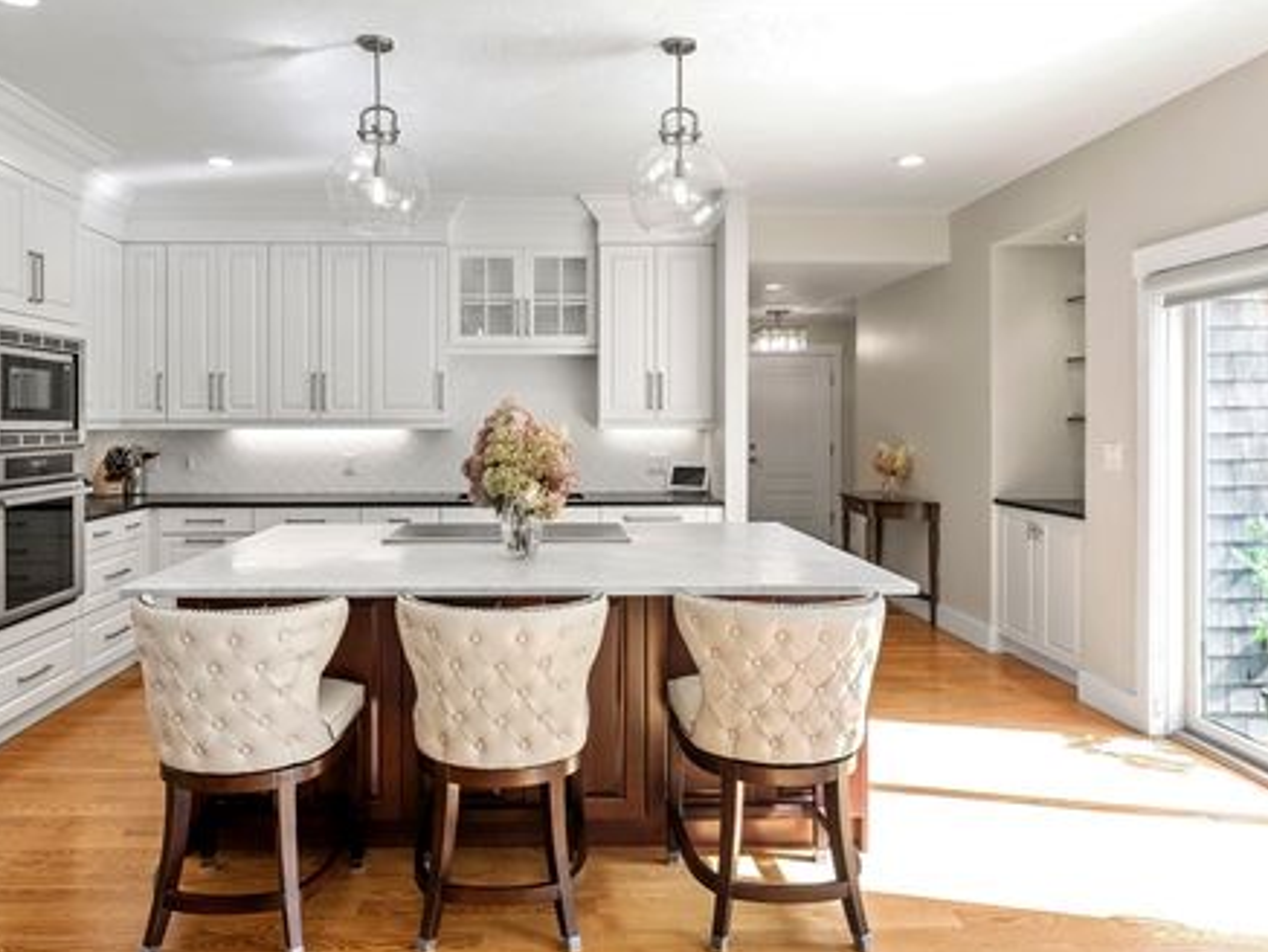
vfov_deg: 58.9
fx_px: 842
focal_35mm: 23
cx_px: 563
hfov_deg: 73.7
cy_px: 476
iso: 500
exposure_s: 1/60
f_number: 6.3
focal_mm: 20.9
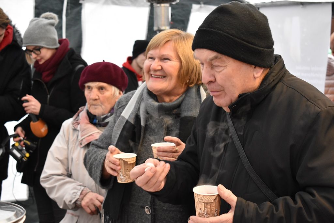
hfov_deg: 28.1
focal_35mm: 72
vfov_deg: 18.9
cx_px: 167
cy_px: 112
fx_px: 668
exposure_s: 1/80
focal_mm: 48
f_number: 5.3
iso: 2500
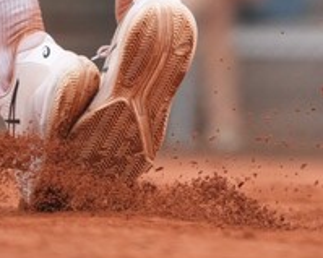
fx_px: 4023
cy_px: 60
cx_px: 50
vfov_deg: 3.7
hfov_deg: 4.6
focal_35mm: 421
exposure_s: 1/2000
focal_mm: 194
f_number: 2.8
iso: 200
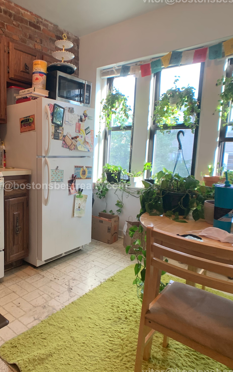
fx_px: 376
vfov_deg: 52.7
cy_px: 186
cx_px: 53
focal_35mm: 37
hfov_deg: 33.6
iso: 100
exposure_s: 1/60
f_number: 1.8
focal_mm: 4.25
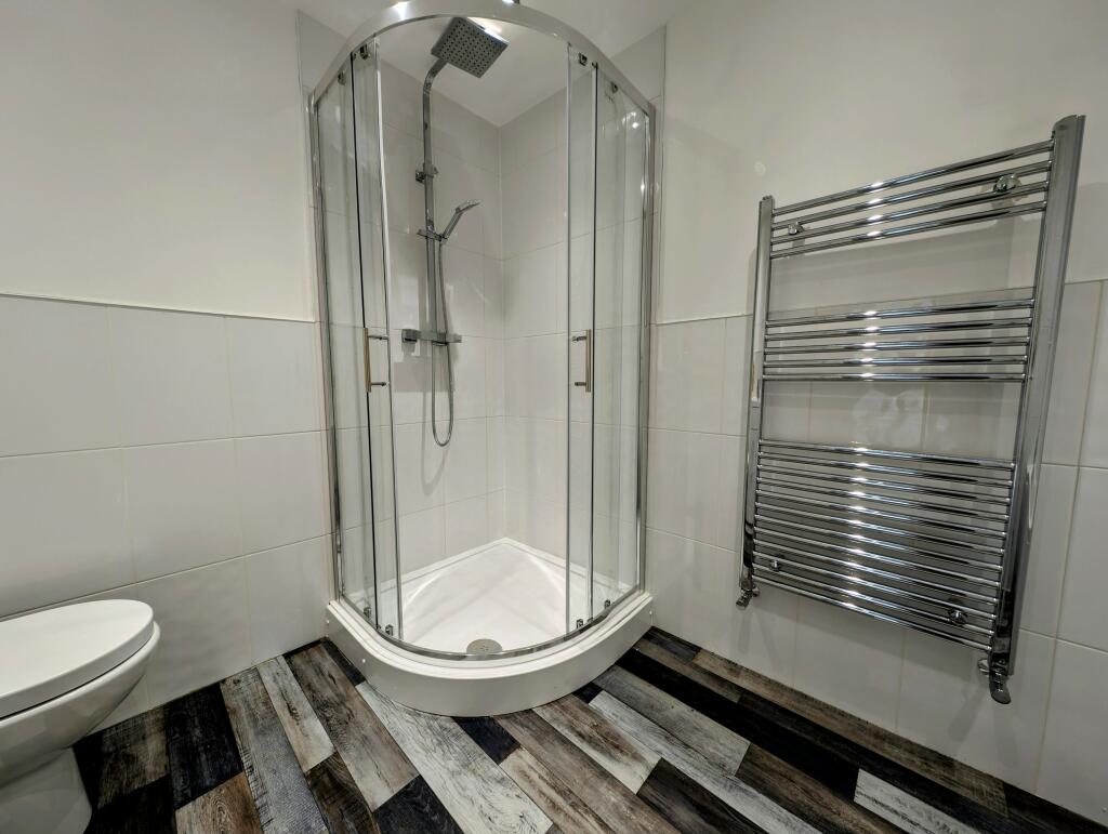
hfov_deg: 110.5
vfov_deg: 94.6
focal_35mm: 12
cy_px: 417
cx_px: 554
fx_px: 385
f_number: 1.95
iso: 39
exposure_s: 1/29.8
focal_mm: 2.23
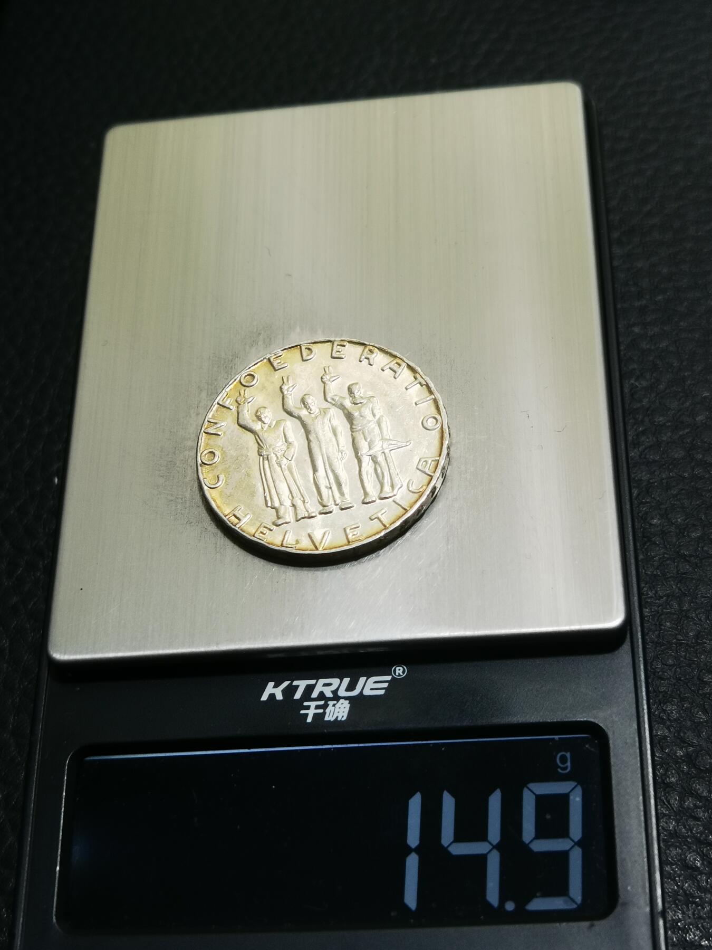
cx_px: 356
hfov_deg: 26.1
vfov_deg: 34.3
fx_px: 1536
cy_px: 475
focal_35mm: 56
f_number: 1.9
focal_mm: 6.67
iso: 80
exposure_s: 1/100
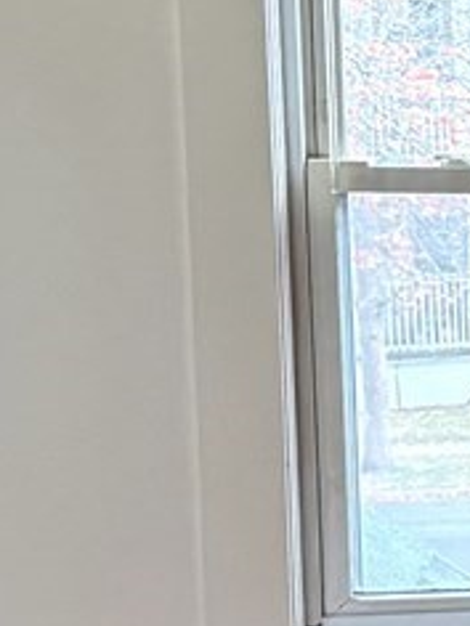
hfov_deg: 8.3
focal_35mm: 156
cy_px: 403
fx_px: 2824
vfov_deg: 12.6
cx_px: 1312
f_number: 1.78
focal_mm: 6.76
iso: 400
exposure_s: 1/120
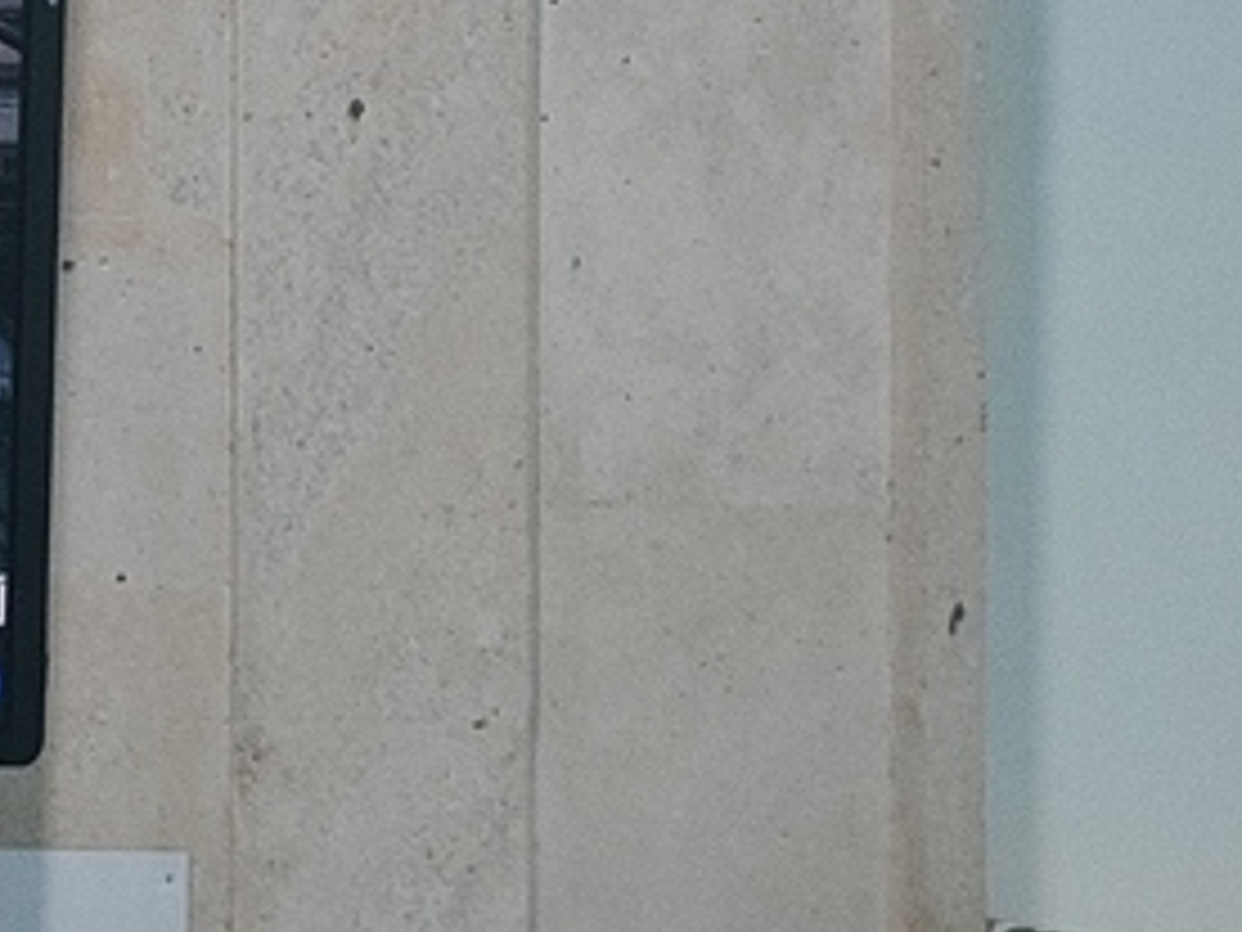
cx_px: -1872
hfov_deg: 12.1
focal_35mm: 125
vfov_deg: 11.8
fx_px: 4485
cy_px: 203
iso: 160
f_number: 1.8
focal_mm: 5.59
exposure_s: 1/50
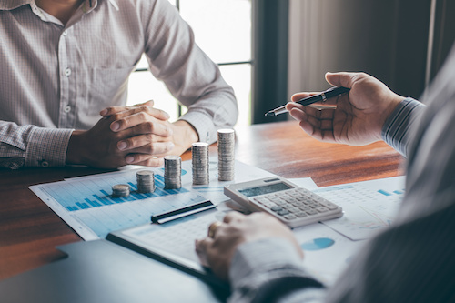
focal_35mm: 53
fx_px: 670
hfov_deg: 37.5
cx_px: 228
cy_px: 152
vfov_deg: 25.5
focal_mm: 35
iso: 200
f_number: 2
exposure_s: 1/125
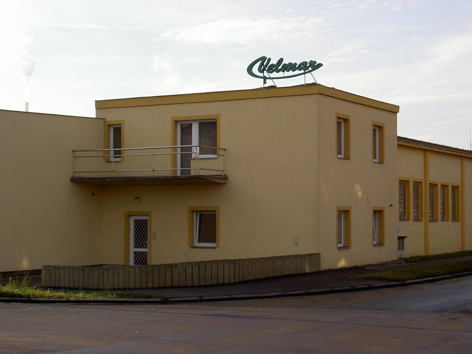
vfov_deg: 21.0
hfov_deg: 27.8
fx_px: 955
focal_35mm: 70
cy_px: 179
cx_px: 236
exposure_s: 1/263
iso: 100
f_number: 6.1
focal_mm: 14.2
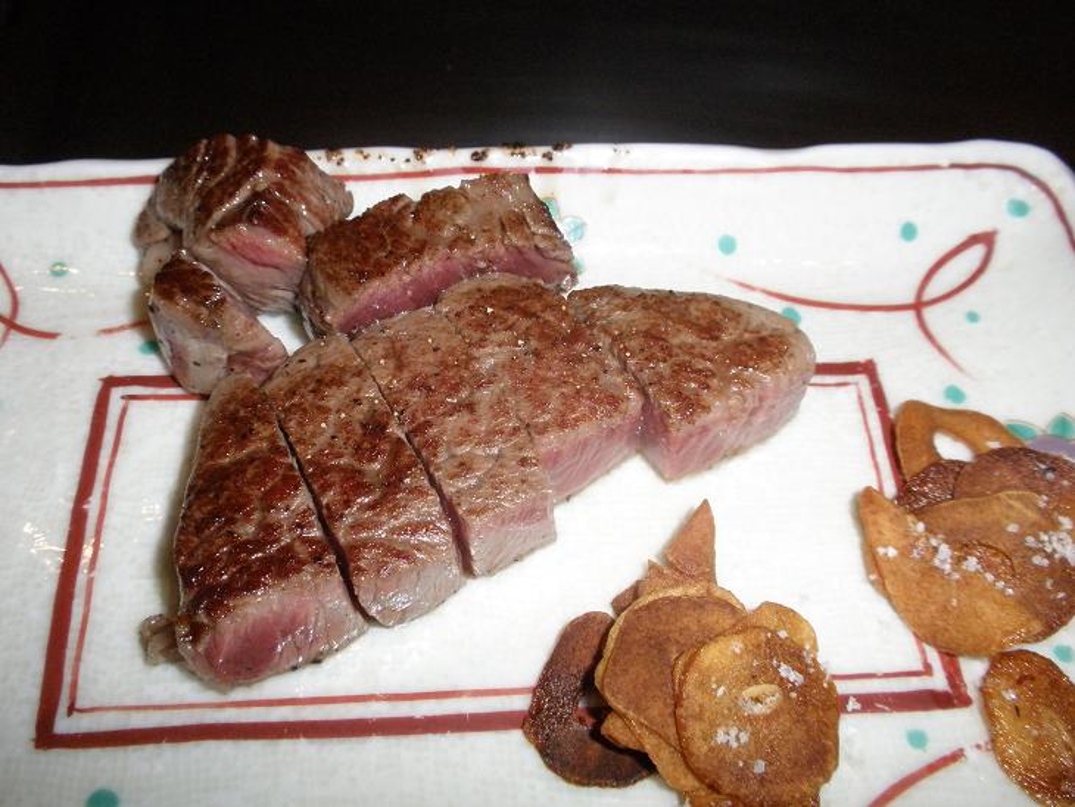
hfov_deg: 50.1
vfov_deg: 38.7
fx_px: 1149
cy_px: 404
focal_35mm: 37
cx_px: 538
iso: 200
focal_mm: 6.6
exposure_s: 1/30
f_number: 10
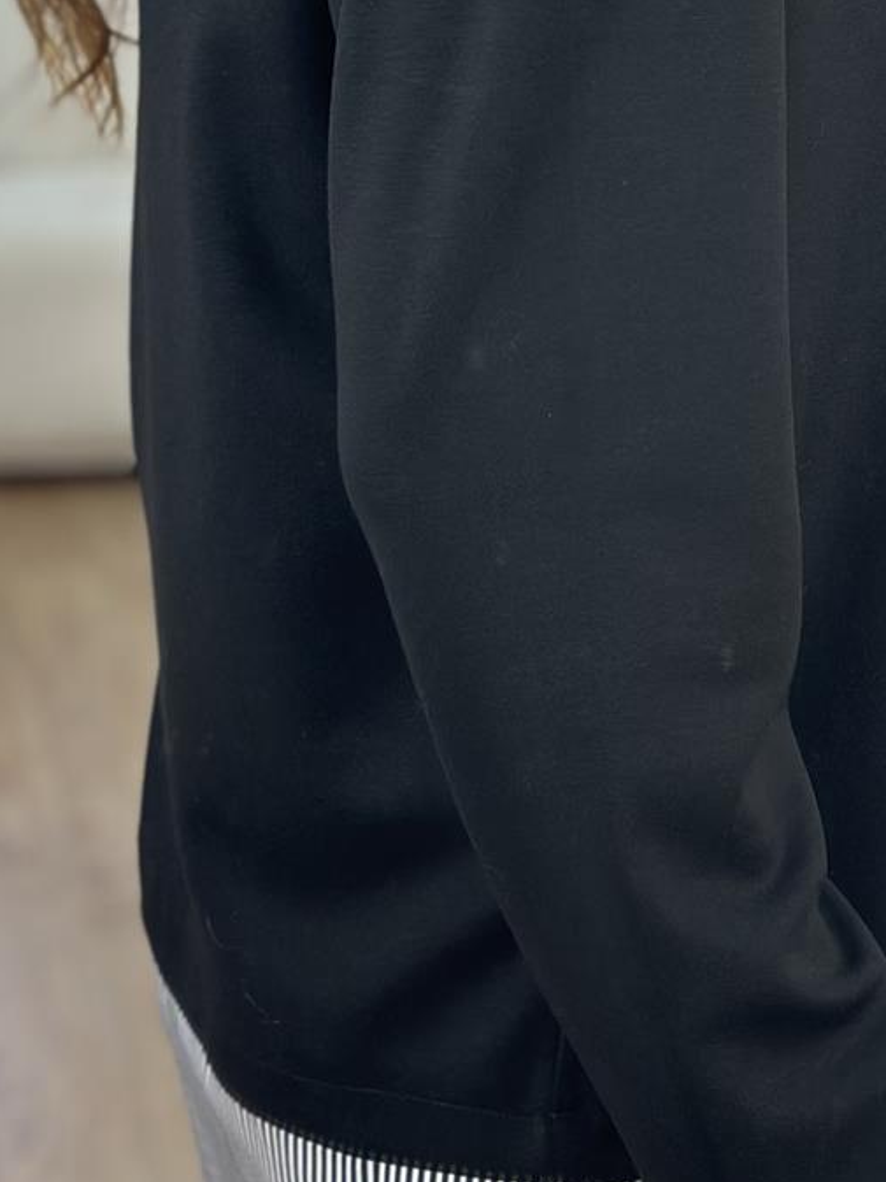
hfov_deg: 12.9
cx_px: 651
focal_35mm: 114
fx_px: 3893
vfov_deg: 17.1
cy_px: 249
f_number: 1.78
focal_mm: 6.86
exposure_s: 1/100
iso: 100
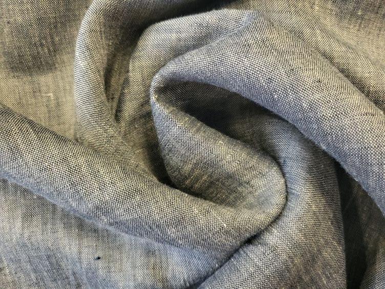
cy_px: 144
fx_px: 289
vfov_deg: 53.1
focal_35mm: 26
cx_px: 192
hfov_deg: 67.3
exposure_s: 1/50
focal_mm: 4.25
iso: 250
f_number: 1.8
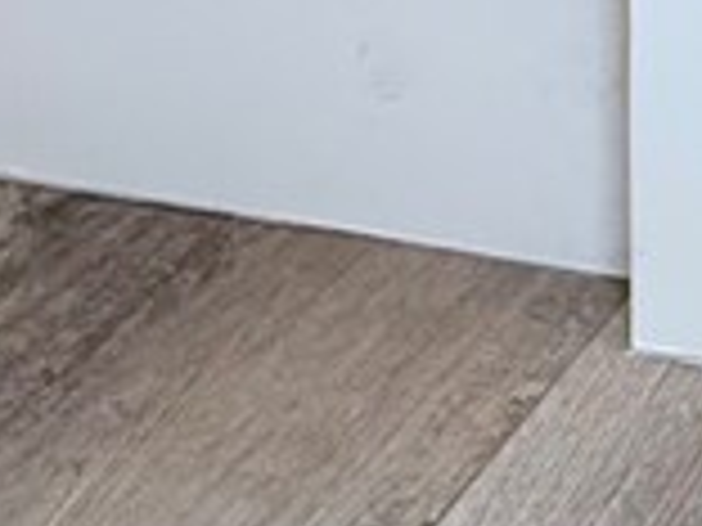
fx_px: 1866
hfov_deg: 18.3
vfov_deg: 12.0
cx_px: 1125
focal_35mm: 92
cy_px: -827
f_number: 2.2
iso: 320
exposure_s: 1/120
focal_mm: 2.22
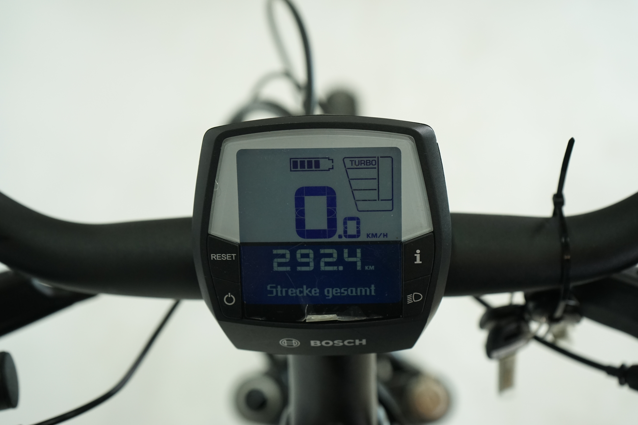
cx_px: 319
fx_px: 886
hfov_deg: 39.6
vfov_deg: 27.0
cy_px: 212
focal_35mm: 50
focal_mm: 50
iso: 1600
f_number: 5.6
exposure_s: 1/200
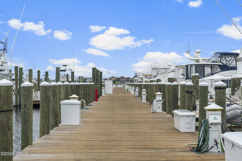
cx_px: 121
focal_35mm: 70
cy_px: 80
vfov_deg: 19.5
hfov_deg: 28.8
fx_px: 470
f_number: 8
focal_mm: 70
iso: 100
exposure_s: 1/25
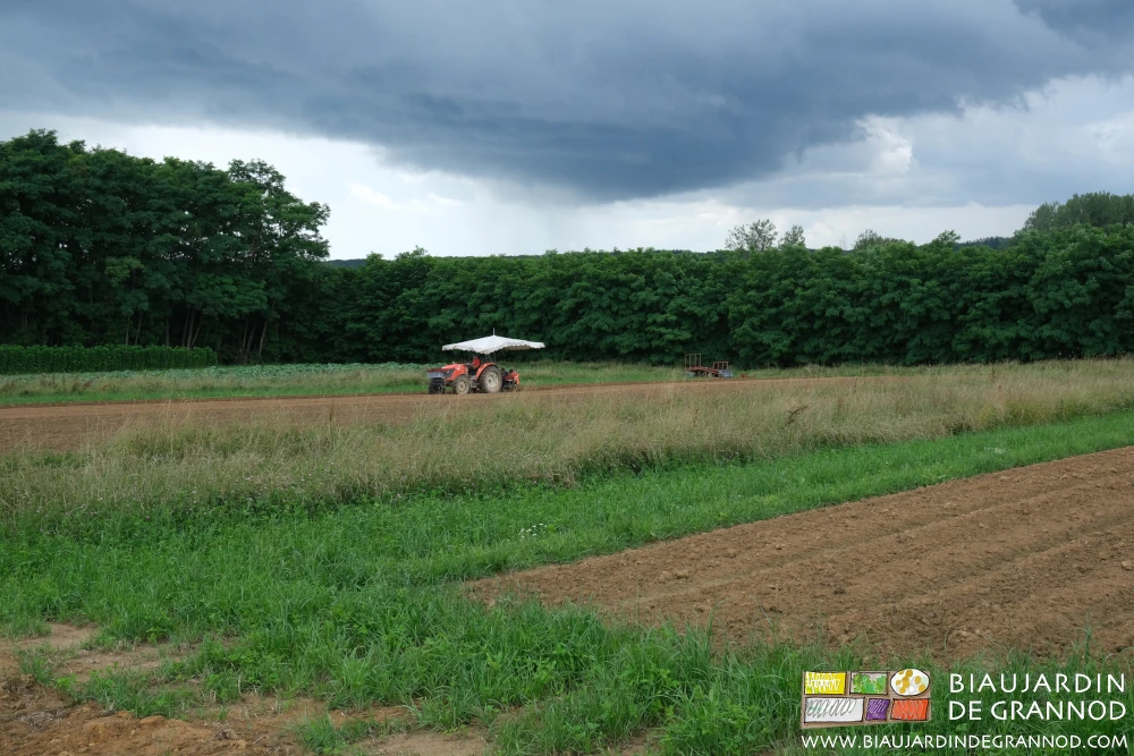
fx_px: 1323
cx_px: 567
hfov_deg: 46.4
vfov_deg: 31.9
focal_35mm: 42
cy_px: 378
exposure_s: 1/250
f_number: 9
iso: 500
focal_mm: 27.7
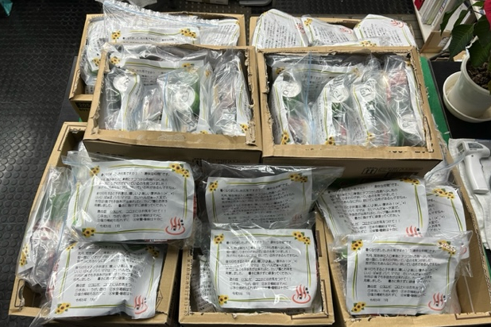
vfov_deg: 46.4
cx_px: 244
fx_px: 382
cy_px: 176
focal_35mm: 28
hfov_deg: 65.5
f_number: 1.5
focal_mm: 5.7
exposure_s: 1/120
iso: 64
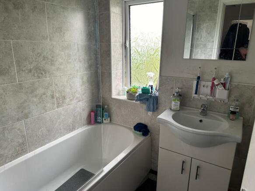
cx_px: 128
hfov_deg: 71.6
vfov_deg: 56.8
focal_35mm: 24
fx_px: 177
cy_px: 96
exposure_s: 1/121
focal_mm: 6.86
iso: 100
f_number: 1.78
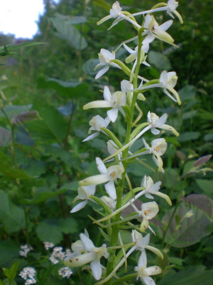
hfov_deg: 37.7
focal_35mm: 38
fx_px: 312
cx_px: 106
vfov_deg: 49.0
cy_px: 142
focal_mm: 6.3
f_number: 3.1
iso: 50
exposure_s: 1/160
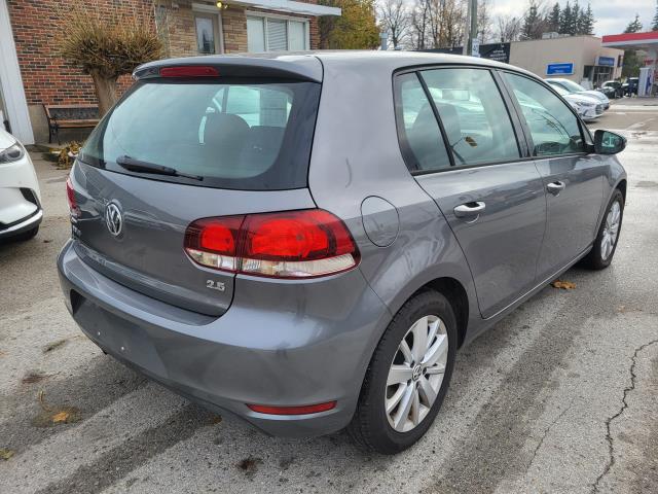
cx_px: 329
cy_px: 247
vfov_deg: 53.1
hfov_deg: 67.3
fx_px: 494
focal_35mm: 26
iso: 40
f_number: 1.8
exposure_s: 1/799
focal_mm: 5.4
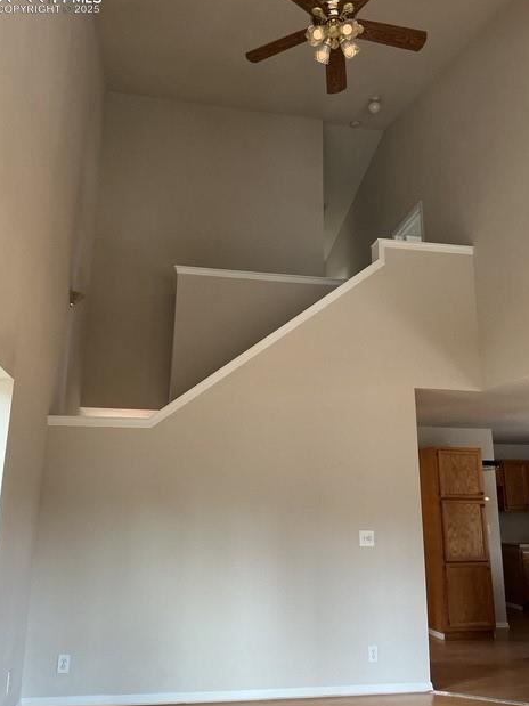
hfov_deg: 46.8
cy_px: 349
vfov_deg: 60.0
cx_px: 268
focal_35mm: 30
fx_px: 611
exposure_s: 1/50
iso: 100
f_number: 1.8
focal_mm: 3
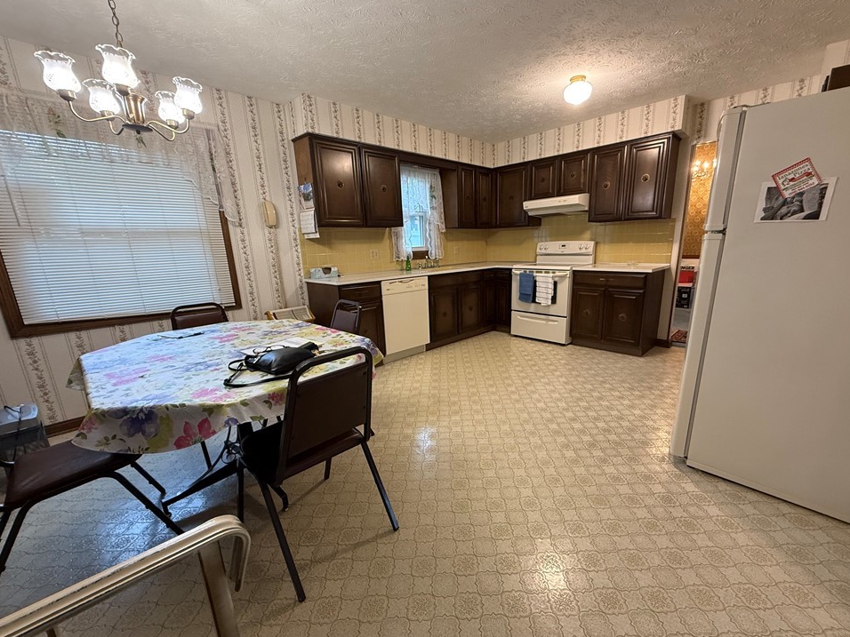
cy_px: 334
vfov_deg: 81.7
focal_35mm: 15
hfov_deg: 98.1
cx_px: 451
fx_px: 368
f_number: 2.2
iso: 320
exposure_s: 1/60
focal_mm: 2.22
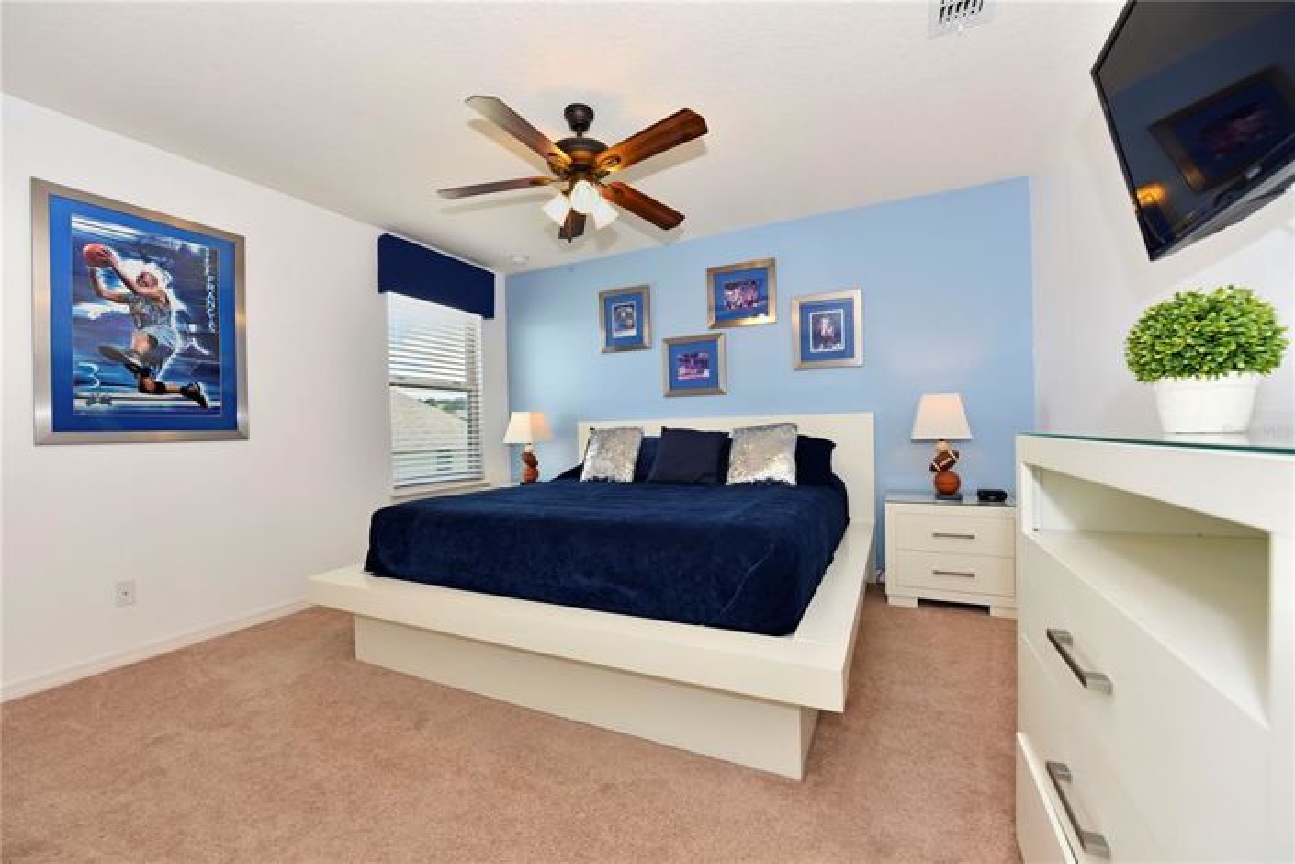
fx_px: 504
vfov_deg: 81.2
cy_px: 432
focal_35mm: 14
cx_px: 648
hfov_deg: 104.3
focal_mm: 14
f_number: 5.6
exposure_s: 1/125
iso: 640
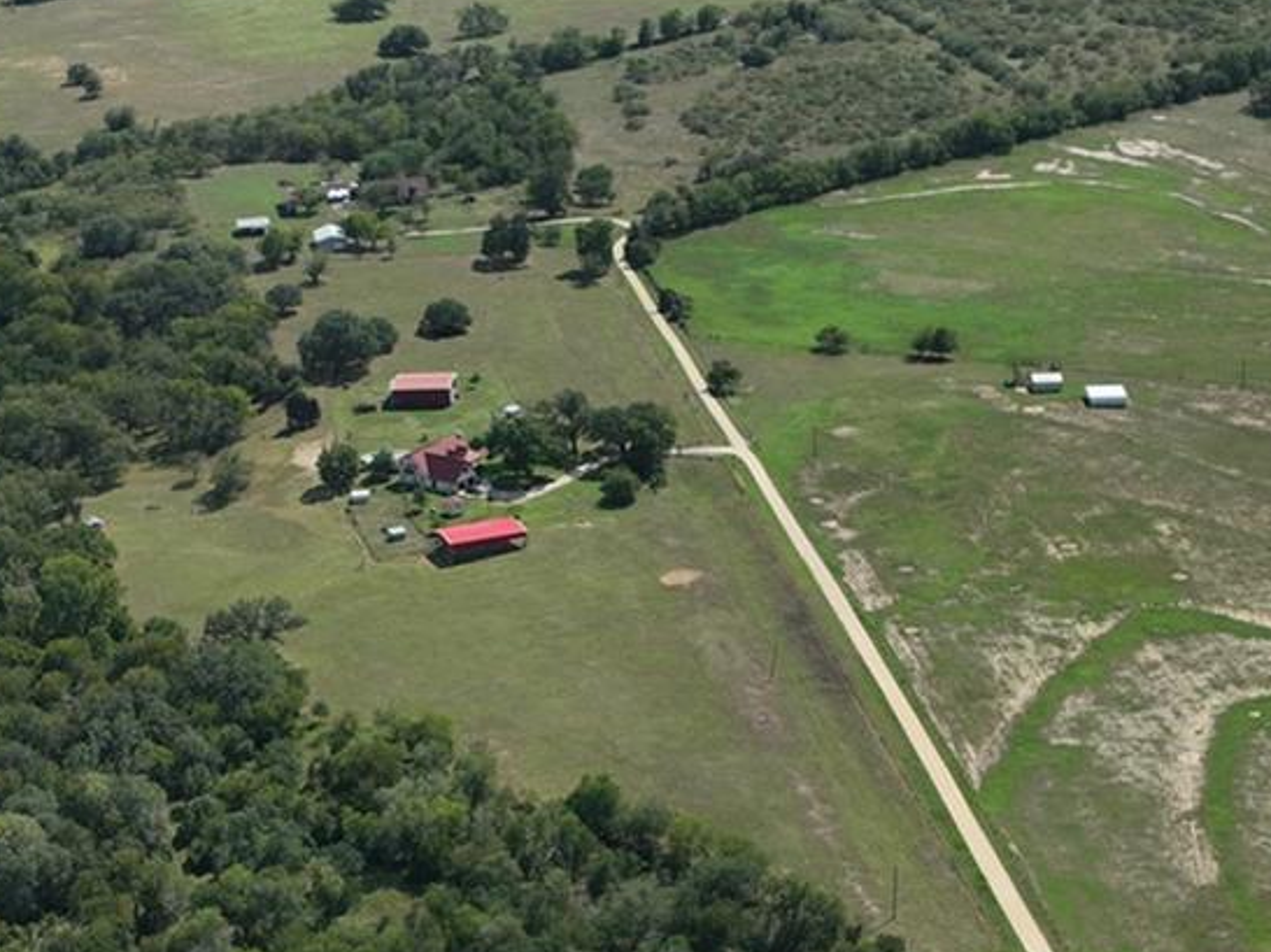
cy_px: 898
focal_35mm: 90
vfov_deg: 16.1
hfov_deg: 21.8
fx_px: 3303
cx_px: 526
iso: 140
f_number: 2.8
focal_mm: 12.29
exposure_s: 1/3200
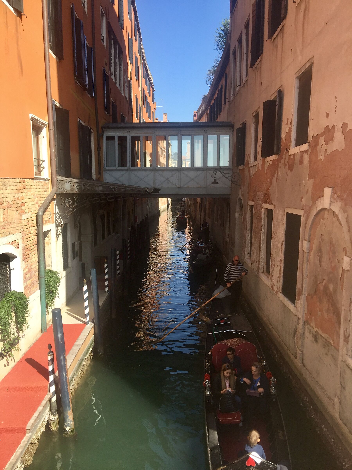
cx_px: 176
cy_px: 235
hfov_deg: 48.2
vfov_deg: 61.7
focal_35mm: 29
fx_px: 393
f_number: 2.2
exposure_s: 1/1068
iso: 32
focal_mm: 4.15
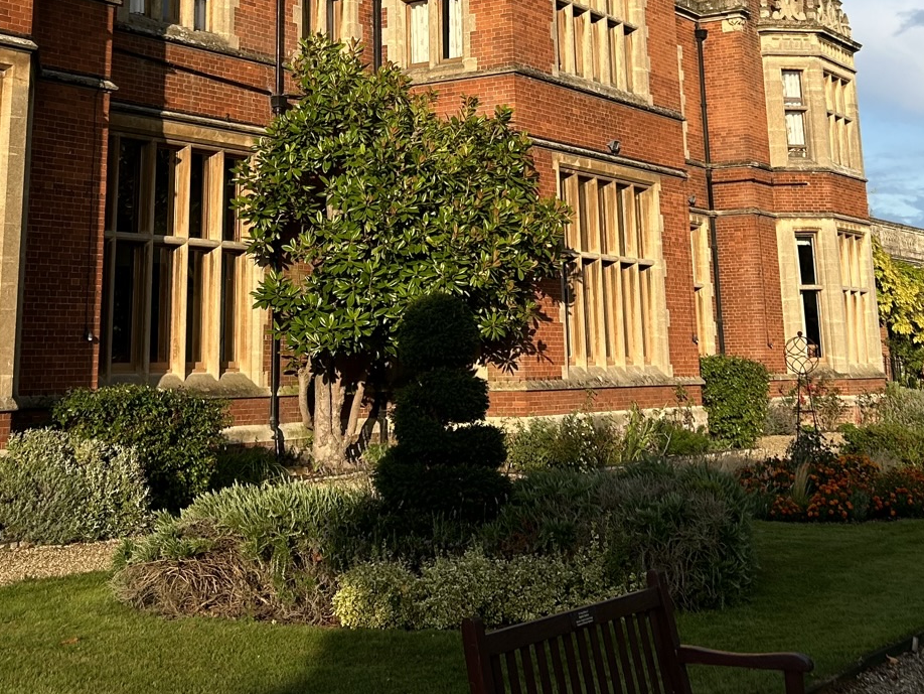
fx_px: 1549
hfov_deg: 33.2
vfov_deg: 23.7
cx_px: 435
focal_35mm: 58
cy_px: -59
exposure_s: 1/2208
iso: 50
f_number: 1.5
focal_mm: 5.7
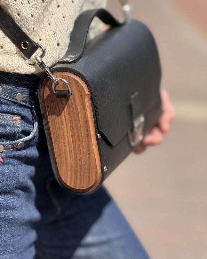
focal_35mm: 126
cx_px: 104
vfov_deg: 15.3
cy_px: 124
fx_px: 965
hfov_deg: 12.2
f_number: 2.8
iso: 50
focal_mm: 15.66
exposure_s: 1/963
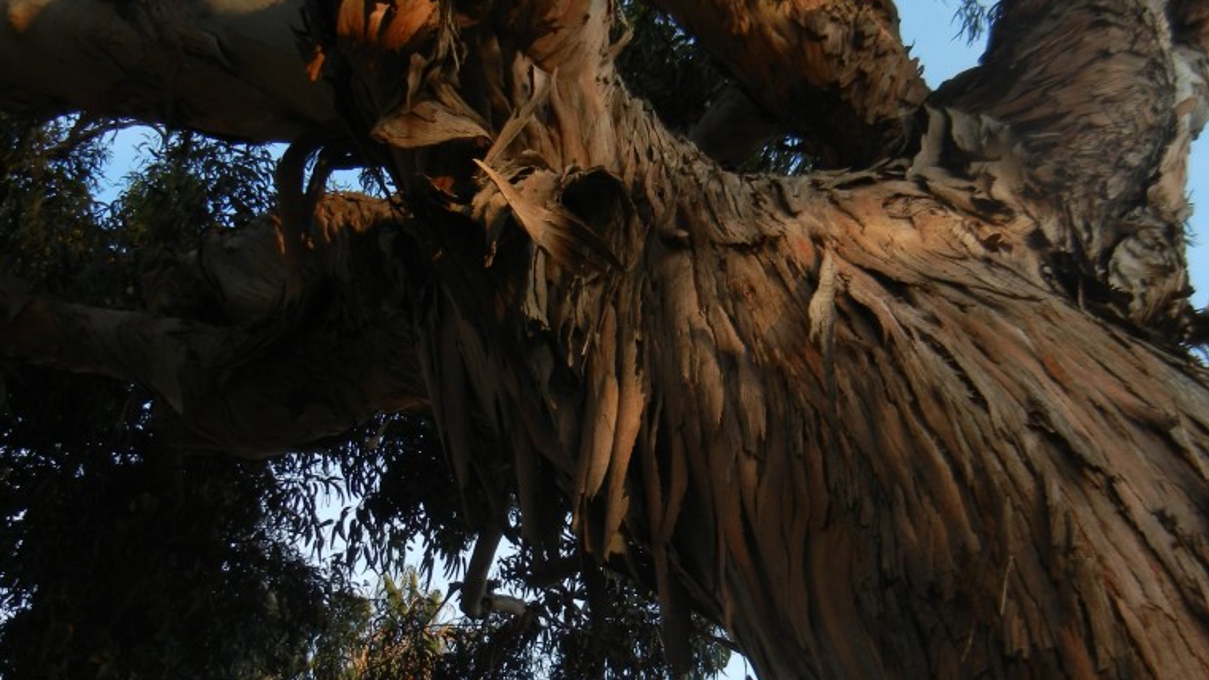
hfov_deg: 46.4
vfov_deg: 26.9
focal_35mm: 44
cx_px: 602
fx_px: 1410
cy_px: 470
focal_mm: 5.4
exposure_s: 1/140
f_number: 3.5
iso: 160
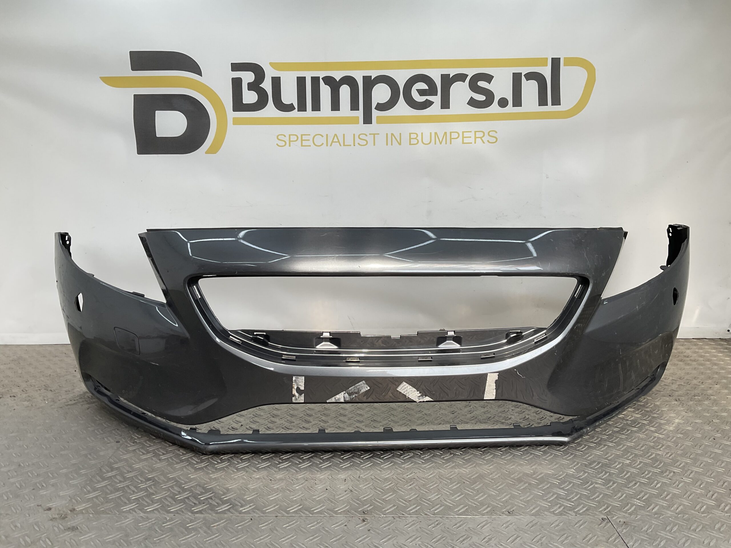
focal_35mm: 29
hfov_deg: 61.7
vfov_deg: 48.2
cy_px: 274
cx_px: 366
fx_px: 612
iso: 16
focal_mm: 3
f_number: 1.8
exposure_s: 1/280
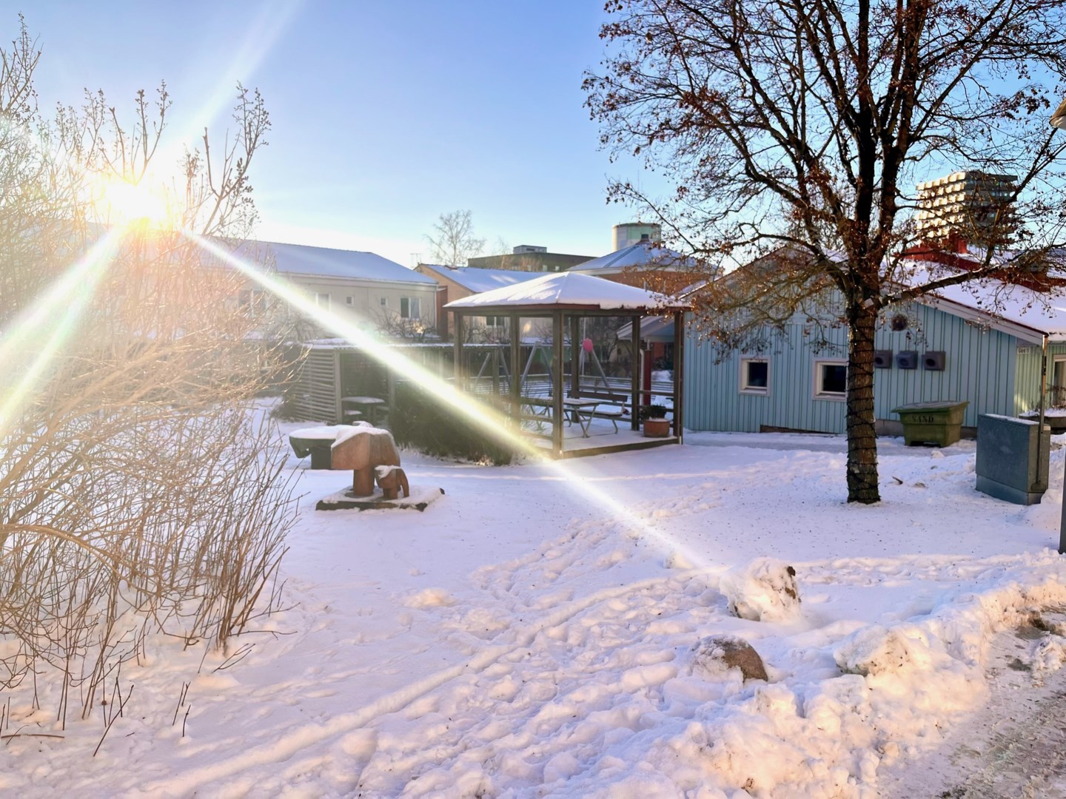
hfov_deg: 67.3
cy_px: 400
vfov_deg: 53.1
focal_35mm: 26
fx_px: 801
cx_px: 533
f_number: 1.6
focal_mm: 5.1
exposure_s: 1/2967
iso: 50
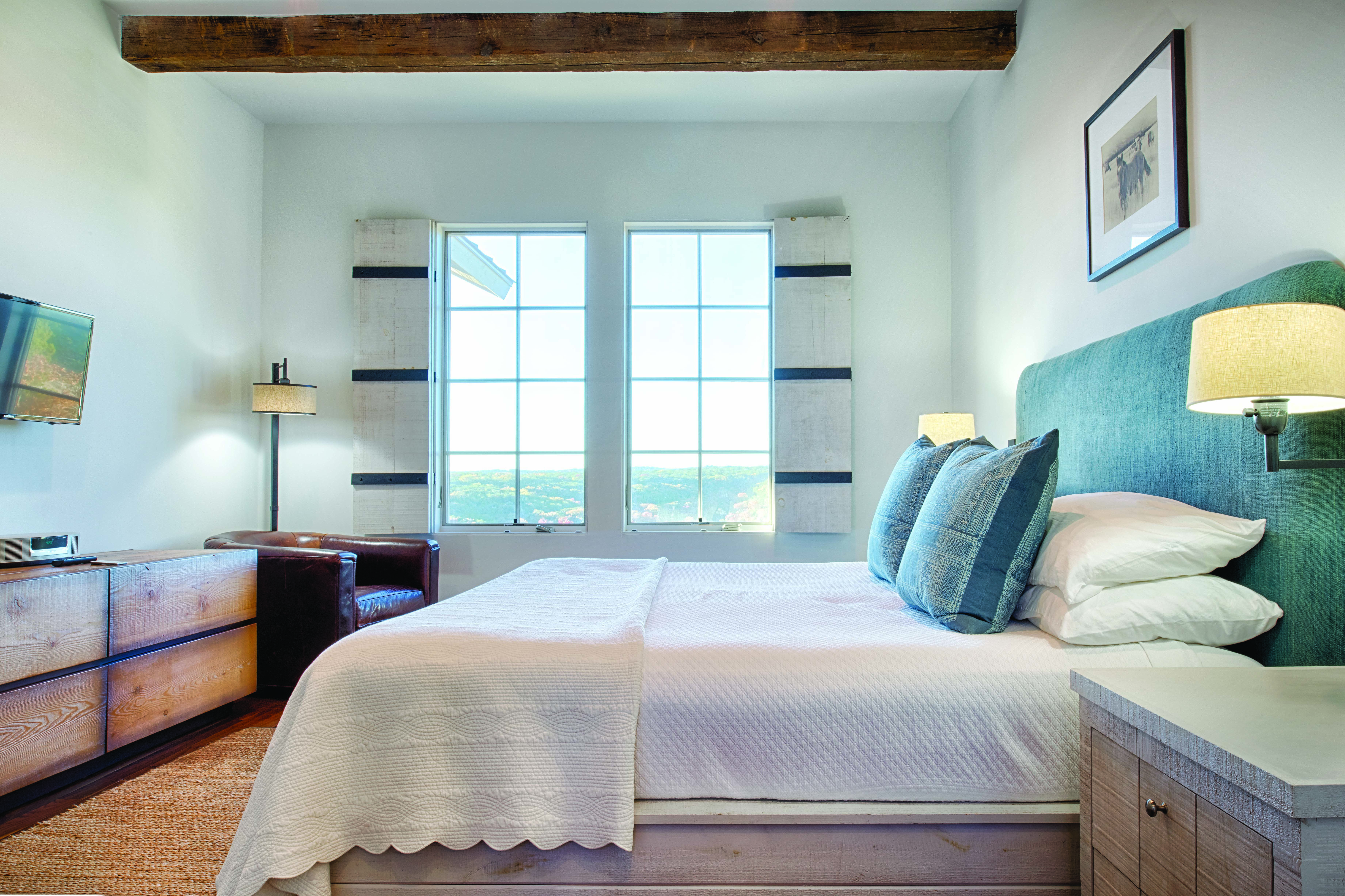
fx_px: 897
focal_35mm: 24
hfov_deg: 73.7
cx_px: 672
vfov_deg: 53.1
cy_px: 448
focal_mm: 24
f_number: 22
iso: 400
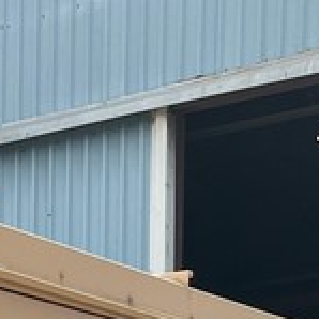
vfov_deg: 9.7
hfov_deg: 10.6
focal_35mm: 158
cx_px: -199
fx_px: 1647
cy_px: 769
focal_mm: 5.1
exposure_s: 1/1776
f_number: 1.6
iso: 50
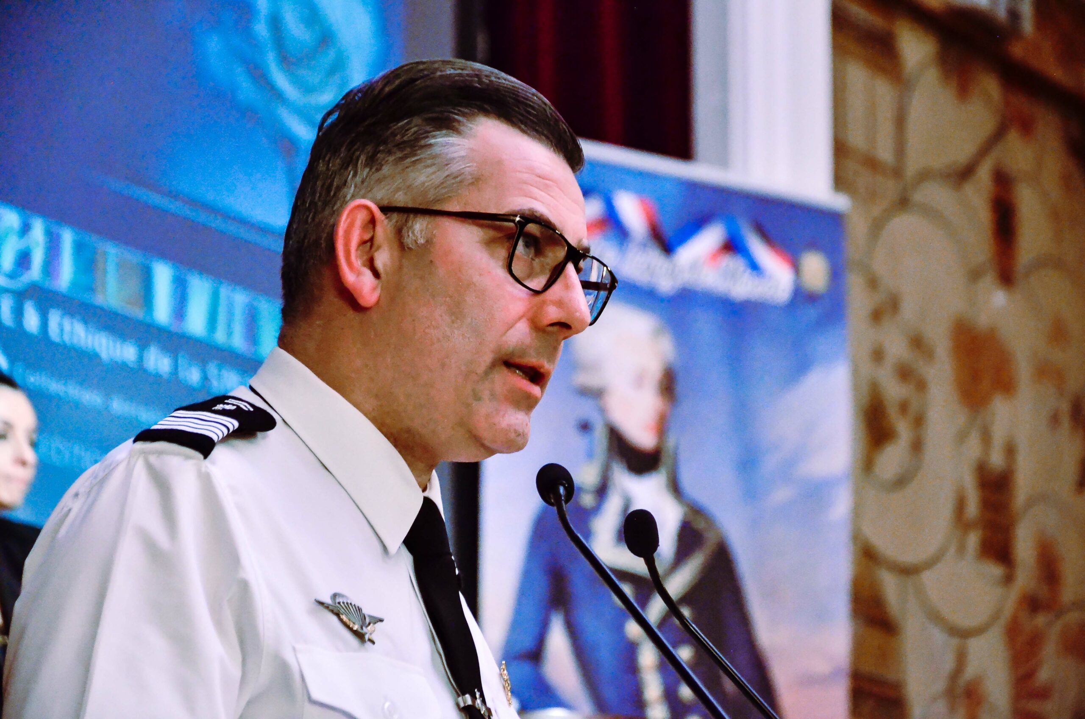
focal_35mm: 158
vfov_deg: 8.7
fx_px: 4737
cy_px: 360
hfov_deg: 13.1
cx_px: 542
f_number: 5.6
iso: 5000
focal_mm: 105
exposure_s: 1/80
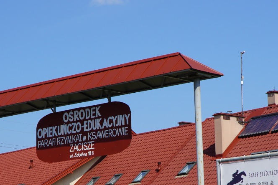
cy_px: 139
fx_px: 733
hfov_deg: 21.4
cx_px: 168
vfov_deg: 14.3
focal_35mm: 95
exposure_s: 1/200
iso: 100
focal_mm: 26
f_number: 10
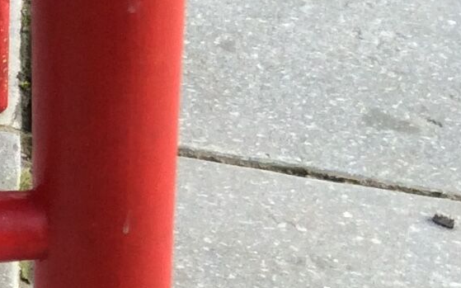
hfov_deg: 11.4
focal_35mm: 157
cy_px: 211
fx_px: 1972
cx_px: -586
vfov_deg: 8.3
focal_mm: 3.3
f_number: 2.4
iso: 32
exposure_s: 1/379
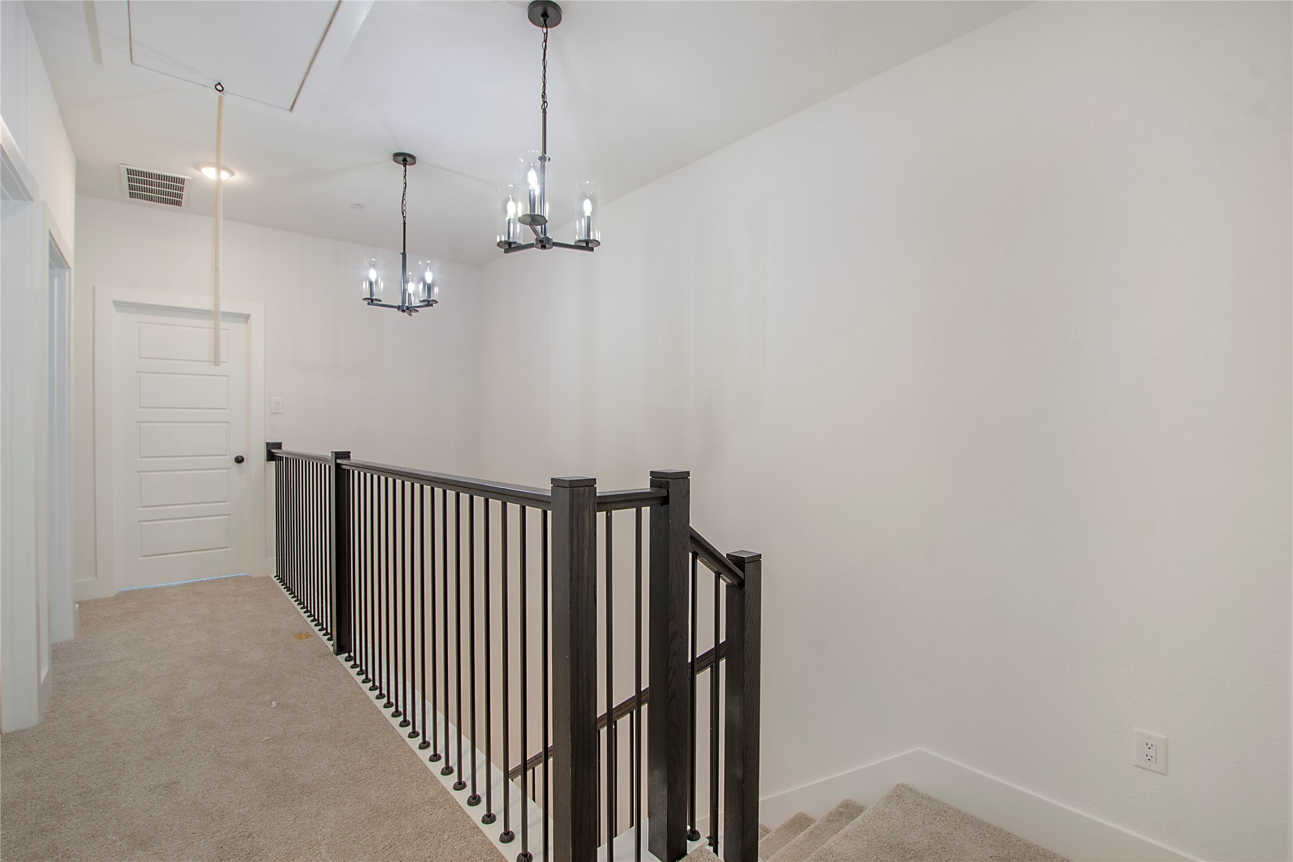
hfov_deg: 100.4
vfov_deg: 77.3
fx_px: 539
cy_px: 431
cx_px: 646
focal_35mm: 15
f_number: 7.1
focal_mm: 10
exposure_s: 1/20
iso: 100
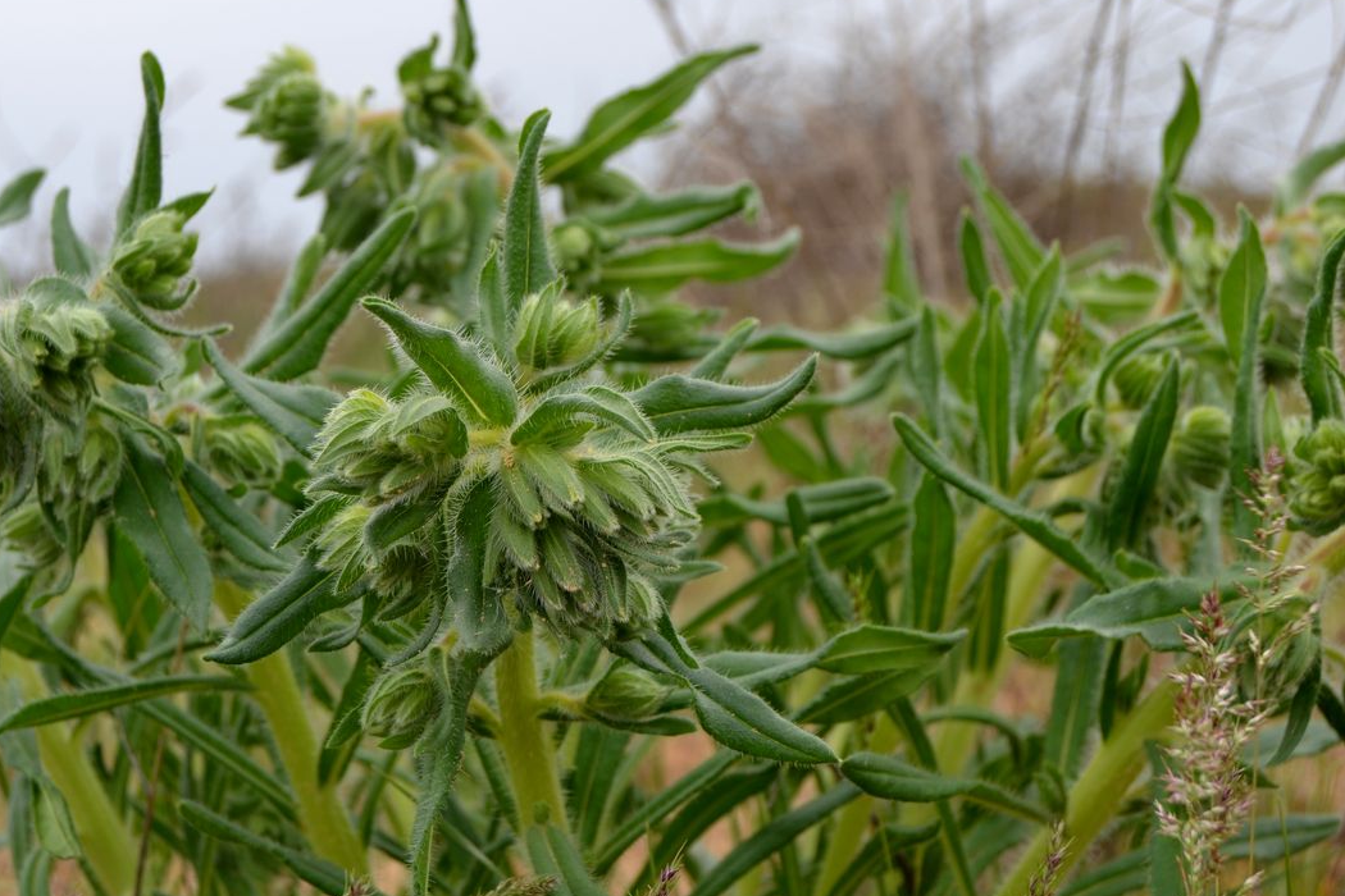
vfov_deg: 17.0
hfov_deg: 25.3
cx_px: 562
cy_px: 538
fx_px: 2989
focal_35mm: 80
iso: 100
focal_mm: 40
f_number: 8
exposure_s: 1/125
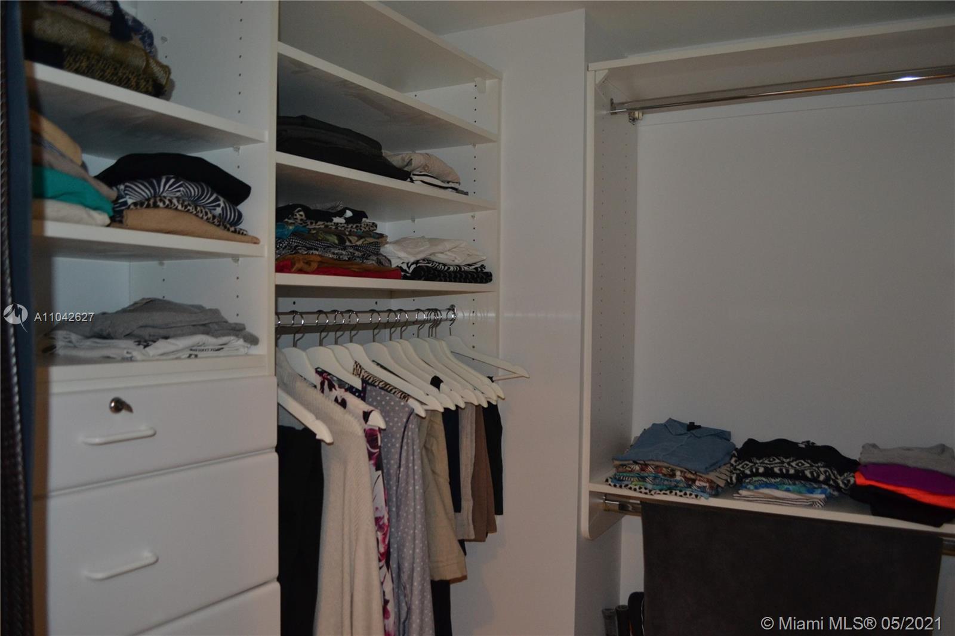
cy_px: 318
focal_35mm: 27
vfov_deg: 47.9
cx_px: 478
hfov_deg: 67.4
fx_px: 716
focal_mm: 18
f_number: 3.5
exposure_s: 1/60
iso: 1100
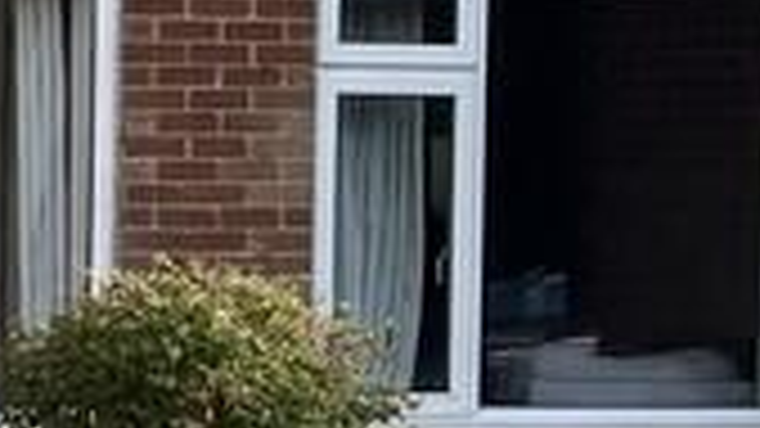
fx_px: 3466
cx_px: -1003
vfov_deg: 7.1
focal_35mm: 172
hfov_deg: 10.8
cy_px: 194
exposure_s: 1/1862
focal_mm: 5.1
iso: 50
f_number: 1.6
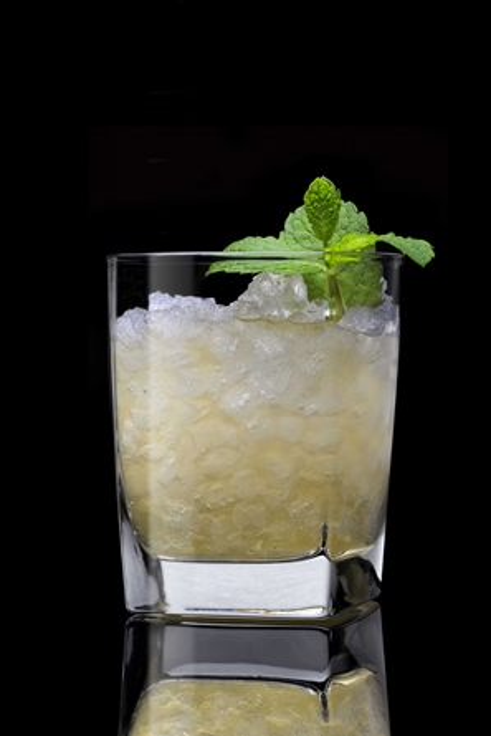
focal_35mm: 86
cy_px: 366
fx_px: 1758
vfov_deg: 23.6
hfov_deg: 15.9
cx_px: 246
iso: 100
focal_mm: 85
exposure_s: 1/320
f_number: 18
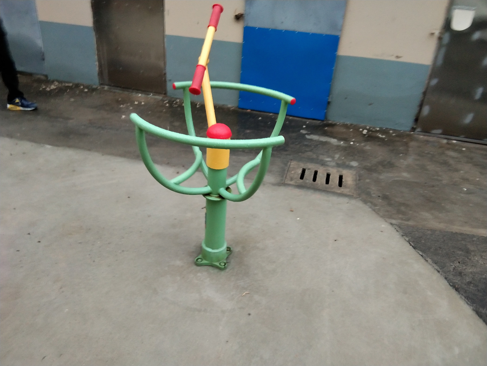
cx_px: 244
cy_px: 183
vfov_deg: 45.4
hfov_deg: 58.4
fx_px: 436
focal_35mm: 31
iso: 400
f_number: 2.2
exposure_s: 1/33.3
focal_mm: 3.69
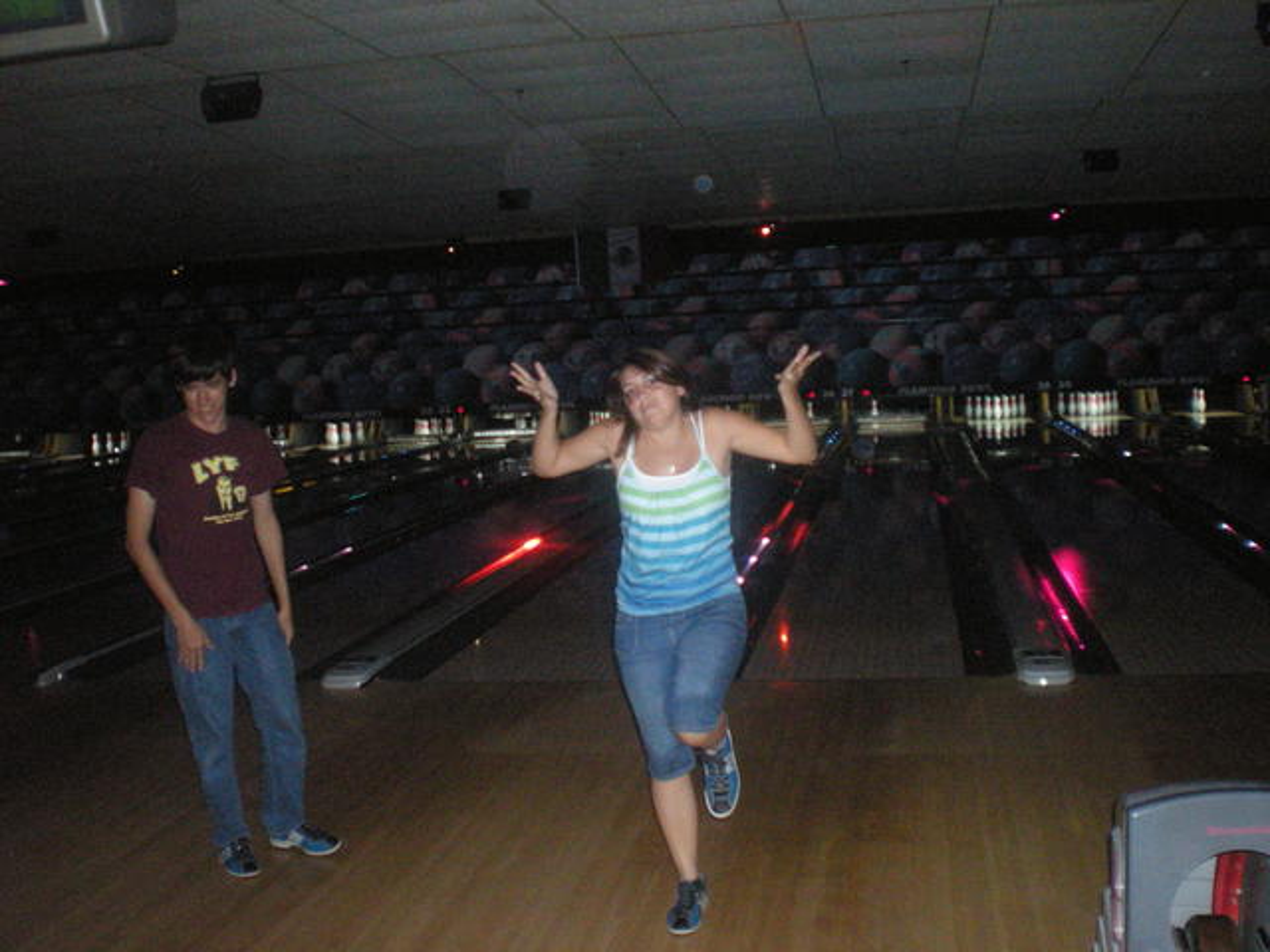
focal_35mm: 38
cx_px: 635
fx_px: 1394
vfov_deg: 37.7
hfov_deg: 49.0
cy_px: 476
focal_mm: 6.3
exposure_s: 1/60
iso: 640
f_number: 3.1
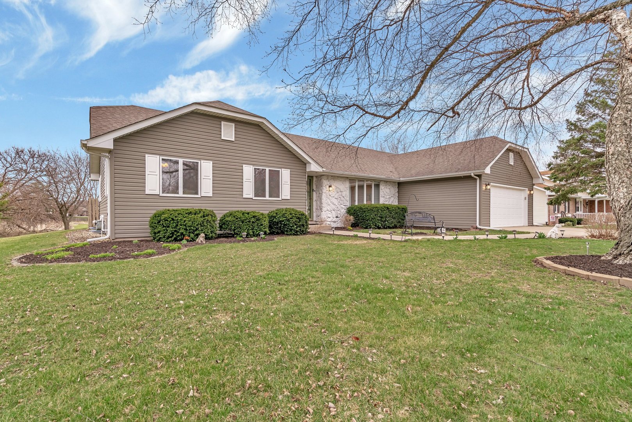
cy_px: 211
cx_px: 316
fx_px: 281
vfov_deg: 73.8
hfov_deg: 96.7
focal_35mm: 16
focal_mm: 16
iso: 400
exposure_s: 1/40
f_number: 9
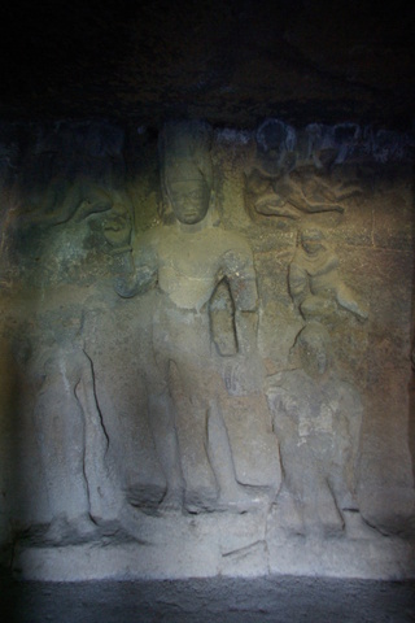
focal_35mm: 27
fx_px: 467
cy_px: 312
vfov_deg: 67.4
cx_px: 208
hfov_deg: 47.9
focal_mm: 18
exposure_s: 1/4
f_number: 3.5
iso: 800
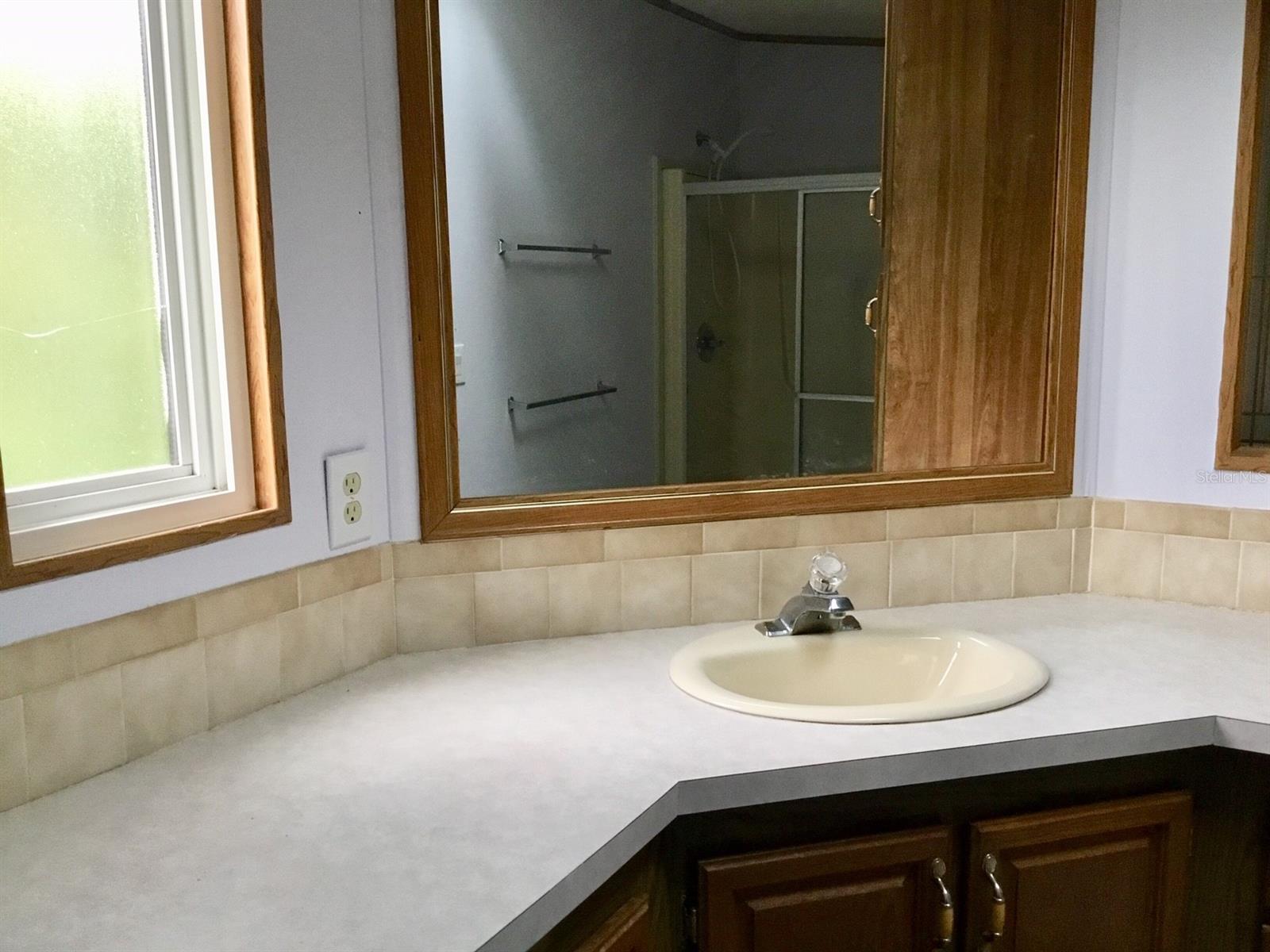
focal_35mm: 31
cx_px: 635
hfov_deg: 58.4
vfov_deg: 45.4
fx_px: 1137
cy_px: 476
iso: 125
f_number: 2.4
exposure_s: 1/30
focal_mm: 3.3
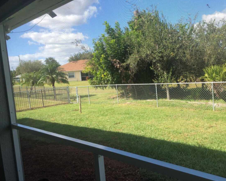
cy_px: 95
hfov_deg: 55.4
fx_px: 214
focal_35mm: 32
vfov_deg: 45.8
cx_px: 131
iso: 20
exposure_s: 1/615
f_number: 1.8
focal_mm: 4
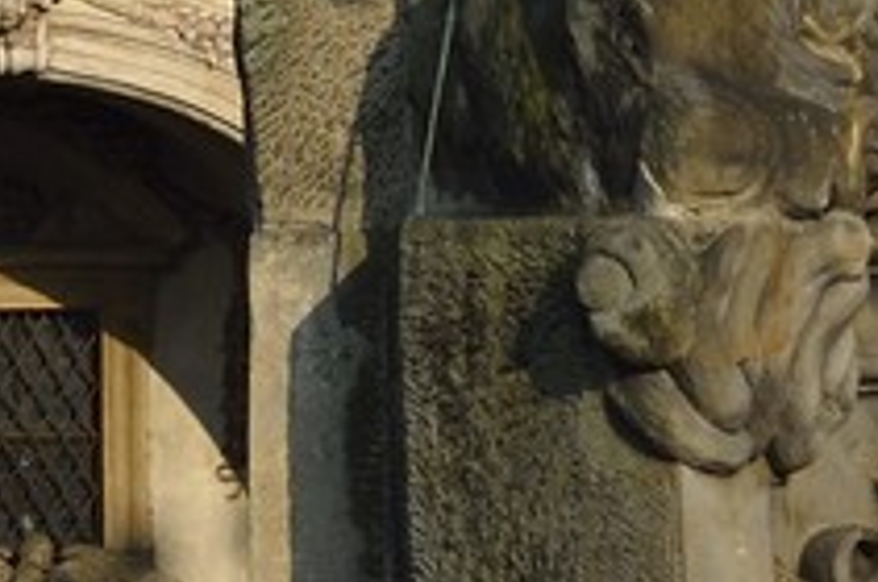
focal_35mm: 836
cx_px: -895
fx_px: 20358
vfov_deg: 1.6
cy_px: -1625
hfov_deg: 2.5
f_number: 14
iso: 200
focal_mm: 110
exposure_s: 1/250
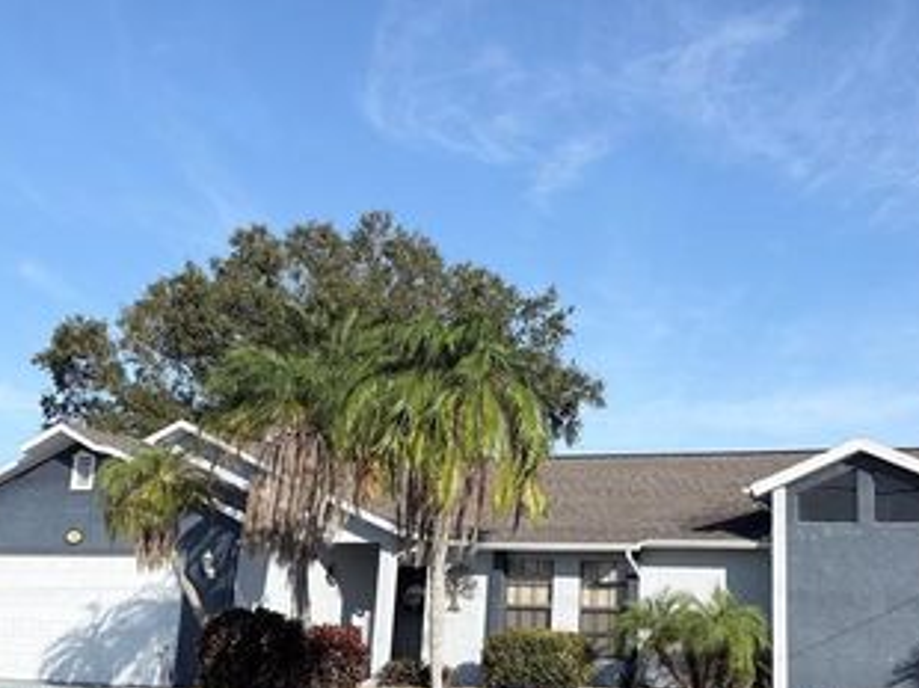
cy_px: 387
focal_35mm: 42
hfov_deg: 44.5
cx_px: 566
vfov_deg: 34.3
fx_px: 1114
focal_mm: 5.96
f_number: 1.6
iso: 50
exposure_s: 1/3448
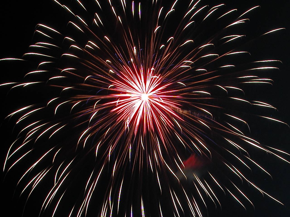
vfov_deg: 40.7
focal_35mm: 35
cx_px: 145
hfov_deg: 52.6
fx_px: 293
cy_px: 108
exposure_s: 4
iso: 100
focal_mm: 8.9
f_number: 7.1
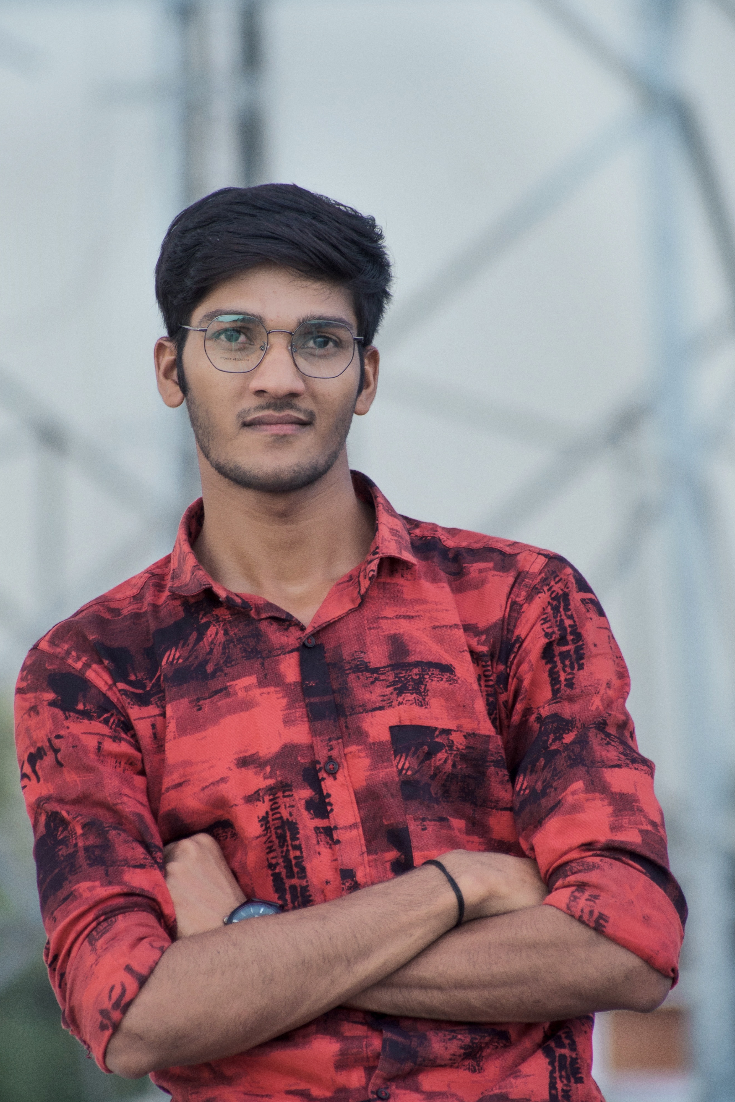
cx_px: 342
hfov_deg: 2.9
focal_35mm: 474
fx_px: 14515
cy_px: 625
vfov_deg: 4.3
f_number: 5.6
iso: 160
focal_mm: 210
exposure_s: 1/160
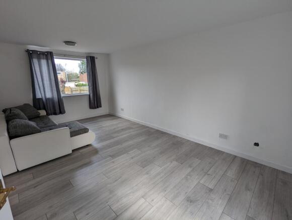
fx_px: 135
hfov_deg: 94.4
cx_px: 146
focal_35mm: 16
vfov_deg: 78.3
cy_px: 110
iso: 47
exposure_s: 1/226
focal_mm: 2.35
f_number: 2.2
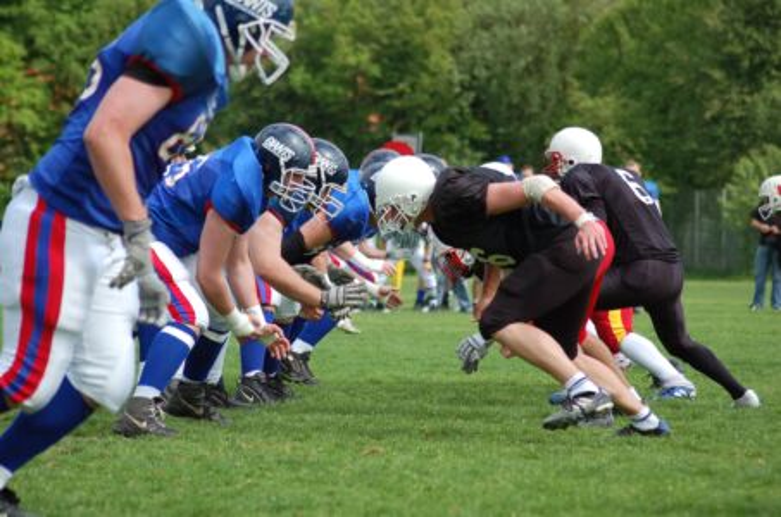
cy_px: 258
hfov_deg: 10.2
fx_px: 4384
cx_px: 390
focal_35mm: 202
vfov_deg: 6.8
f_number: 4.5
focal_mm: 135
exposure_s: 1/1000
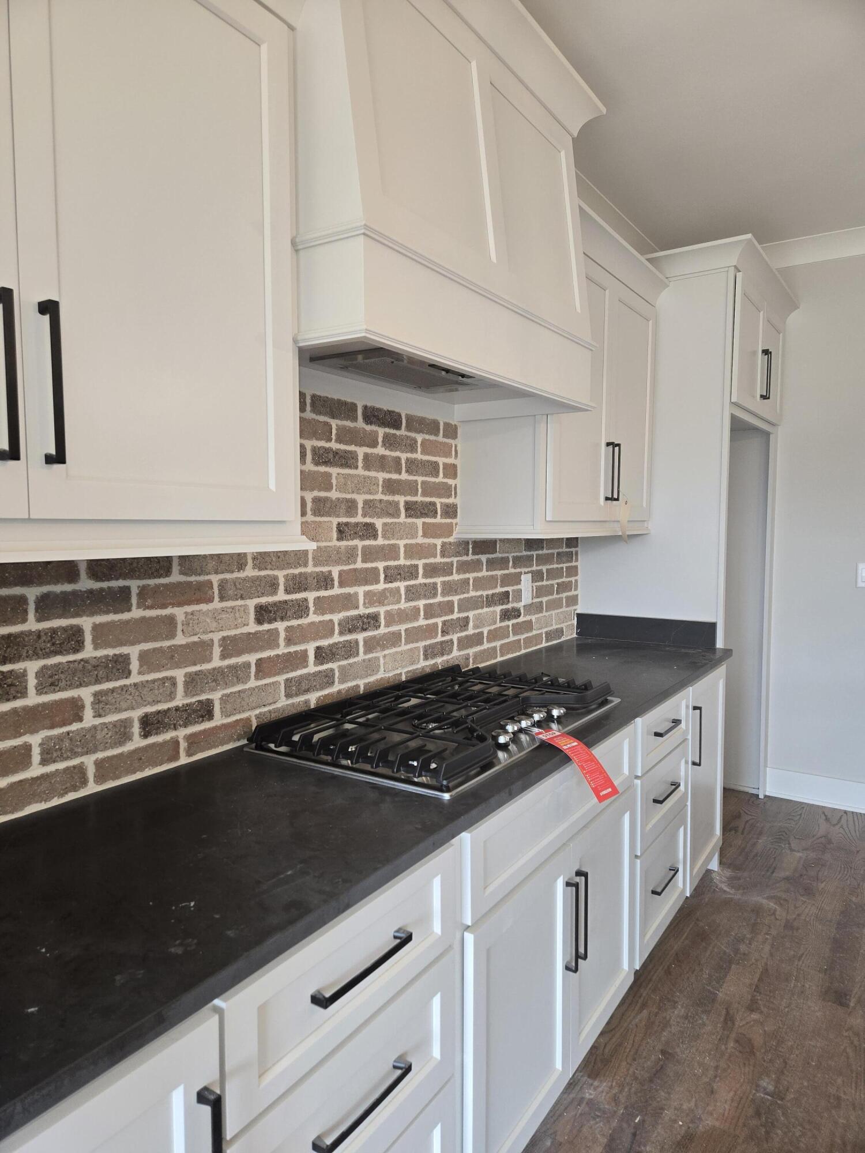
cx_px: 432
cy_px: 576
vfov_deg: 73.9
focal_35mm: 23
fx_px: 766
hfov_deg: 58.9
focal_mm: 5.4
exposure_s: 1/60
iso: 50
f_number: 1.8
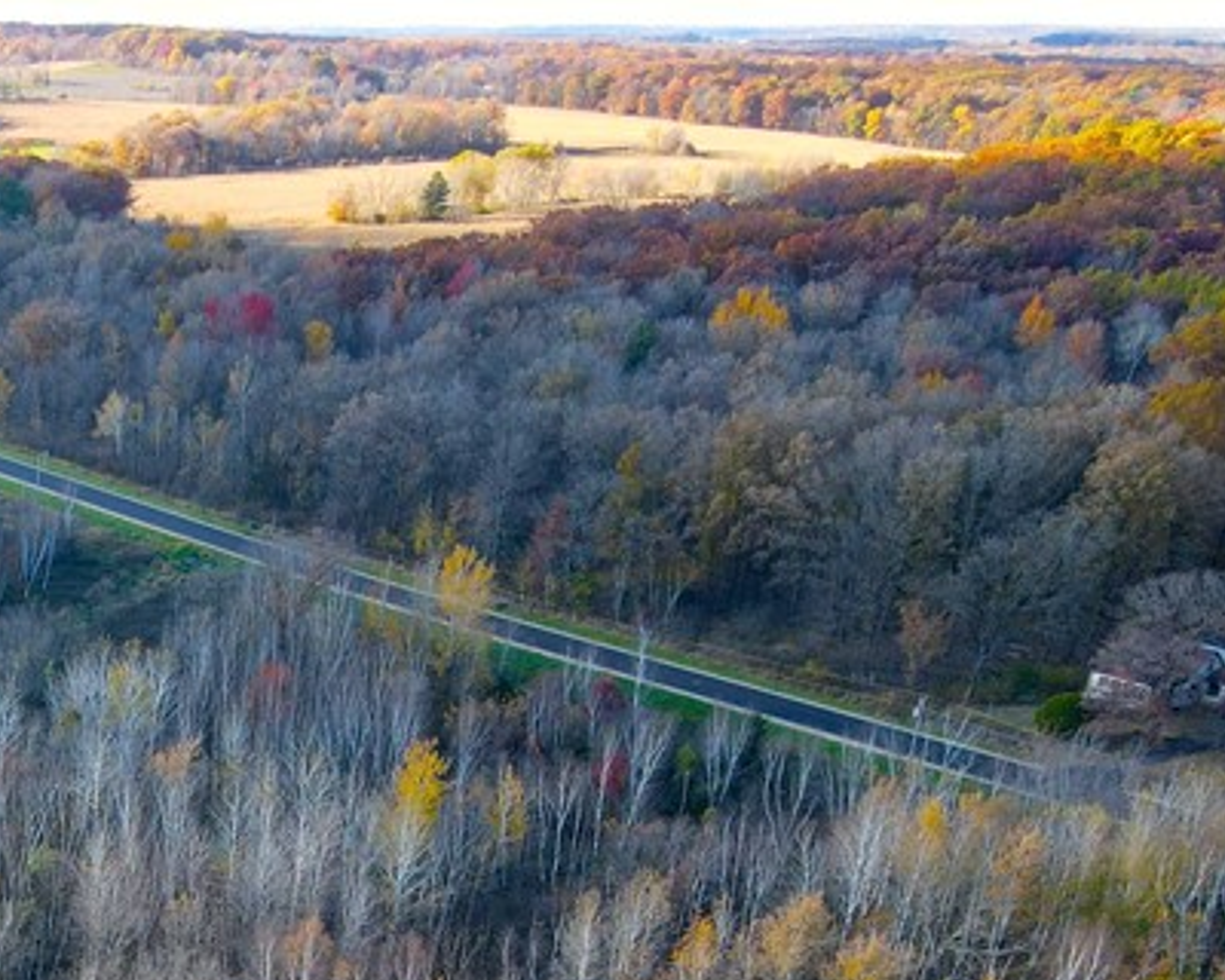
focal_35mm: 60
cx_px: -242
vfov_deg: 23.8
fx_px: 2175
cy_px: 1069
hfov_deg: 27.6
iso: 100
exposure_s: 1/100
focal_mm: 4.5
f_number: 2.8
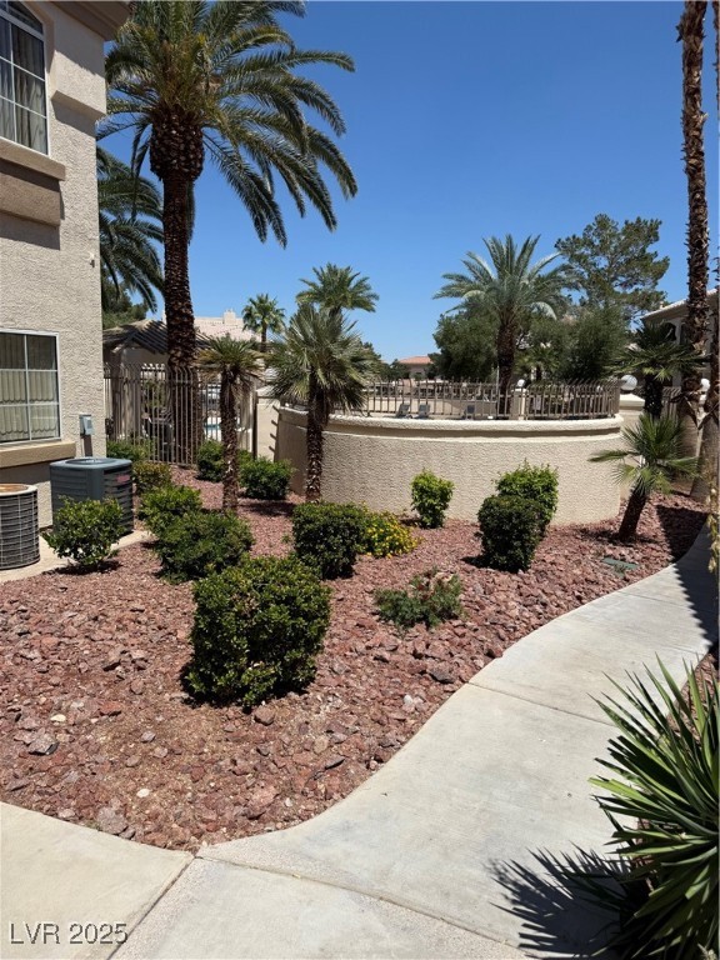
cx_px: 360
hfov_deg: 56.8
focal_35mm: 24
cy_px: 480
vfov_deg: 71.6
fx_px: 666
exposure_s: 1/7353
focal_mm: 6.76
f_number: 1.78
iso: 80
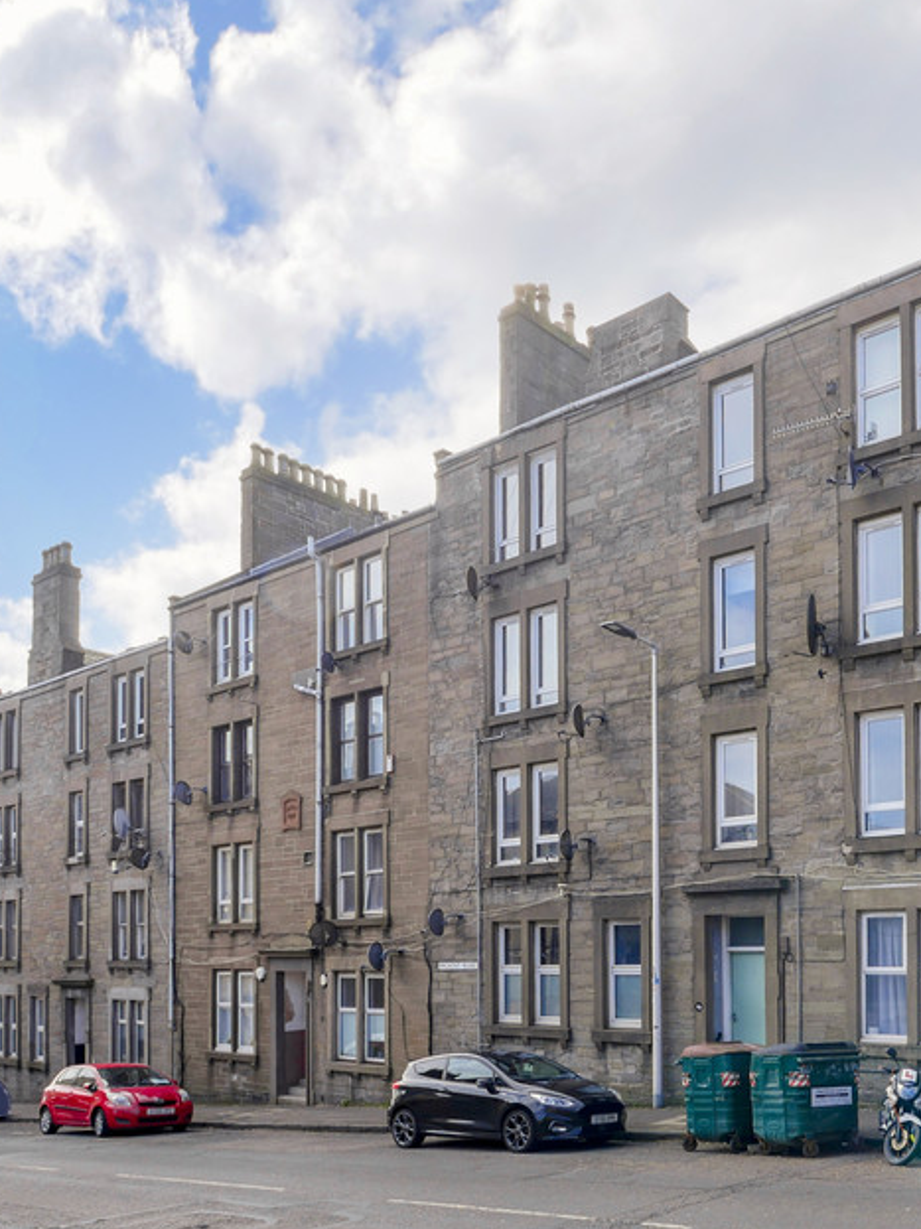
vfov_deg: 73.2
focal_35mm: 23
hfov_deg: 54.6
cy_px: 732
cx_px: 744
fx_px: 816
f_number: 5.6
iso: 200
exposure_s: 1/200
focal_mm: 7
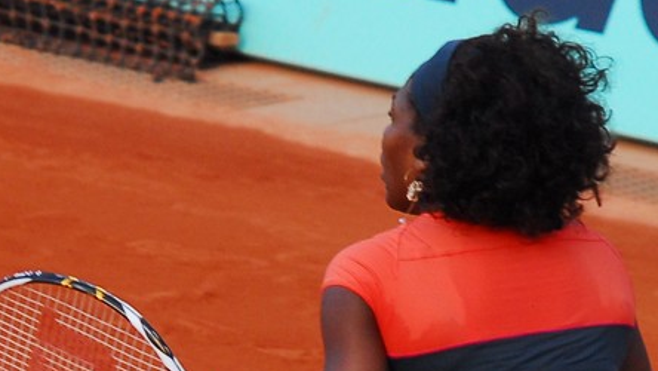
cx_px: 184
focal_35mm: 1097
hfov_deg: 2.0
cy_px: 617
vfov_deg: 1.1
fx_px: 19145
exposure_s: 1/320
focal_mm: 160
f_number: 5.6
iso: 320
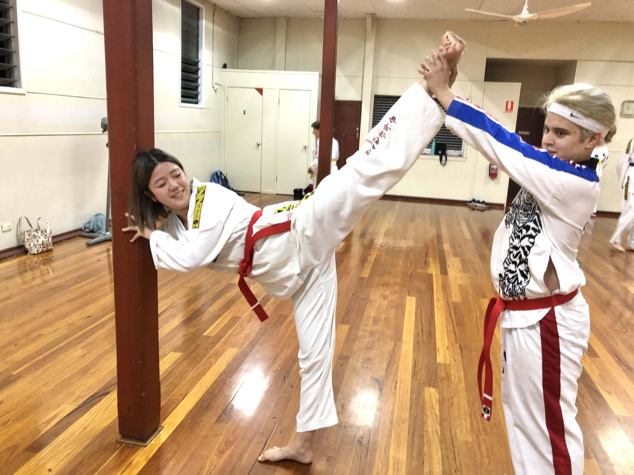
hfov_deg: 63.4
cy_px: 238
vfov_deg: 49.7
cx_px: 317
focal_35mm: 28
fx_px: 513
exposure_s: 1/17
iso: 64
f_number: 1.8
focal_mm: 3.99
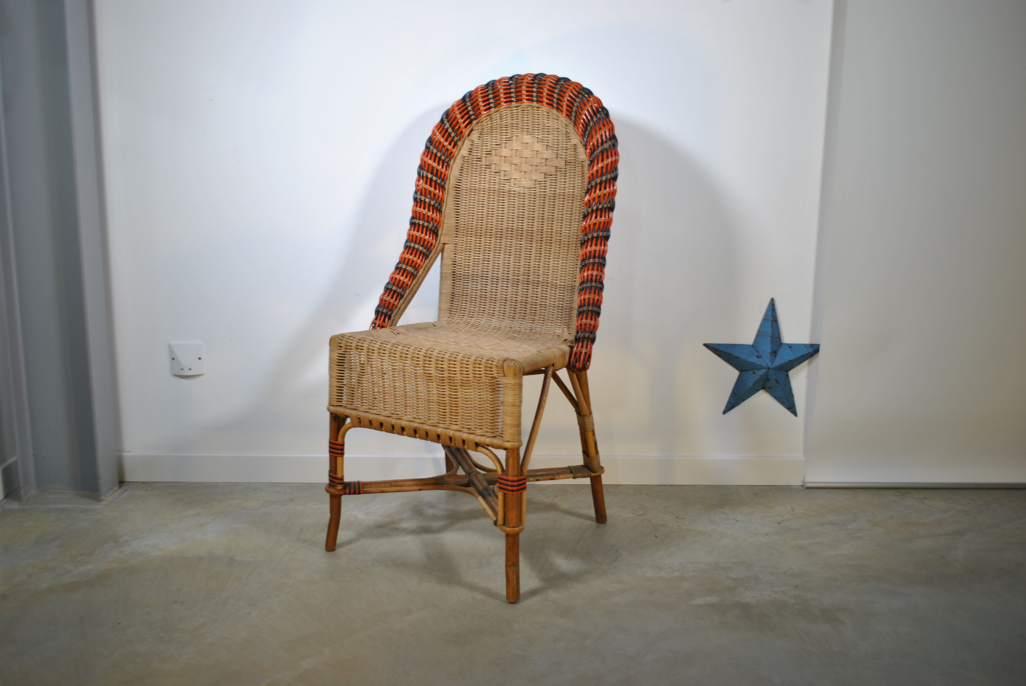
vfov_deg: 40.1
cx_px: 513
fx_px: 942
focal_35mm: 33
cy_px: 343
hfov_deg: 57.2
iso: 100
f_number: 4
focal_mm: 22
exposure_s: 1/30
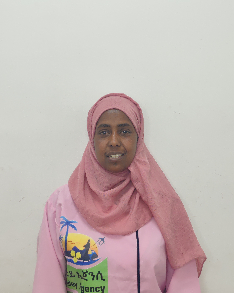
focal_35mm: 57
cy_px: 146
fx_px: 493
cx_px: 116
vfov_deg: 33.0
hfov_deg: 26.7
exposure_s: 1/100
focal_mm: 6.12
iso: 250
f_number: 1.9
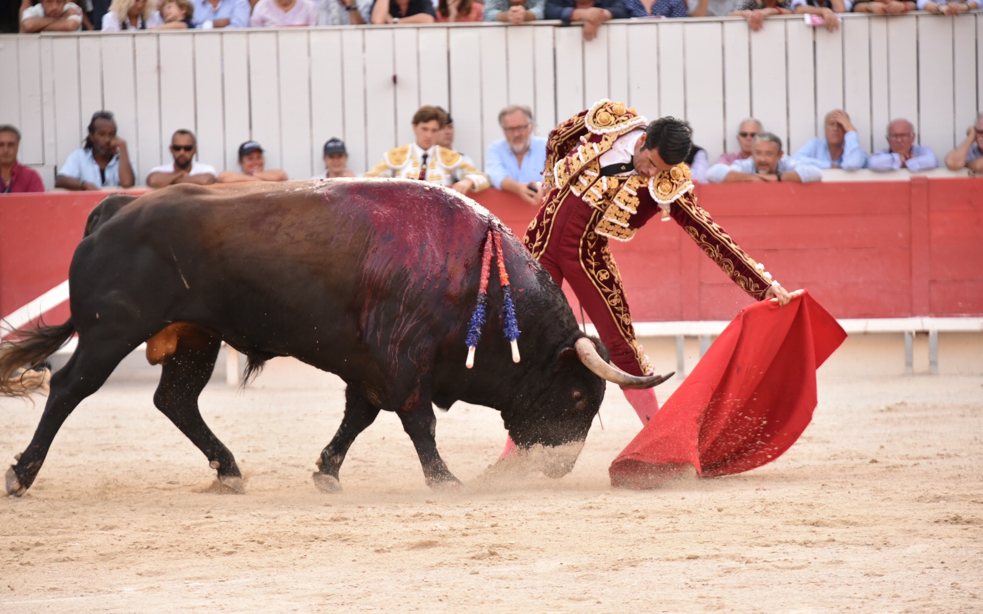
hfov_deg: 11.4
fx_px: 4929
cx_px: 492
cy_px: 318
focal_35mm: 184
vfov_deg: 7.1
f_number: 5.6
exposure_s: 1/640
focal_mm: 180
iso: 1800
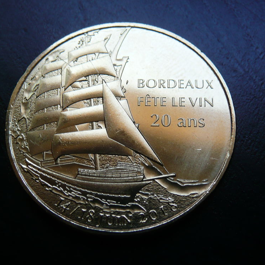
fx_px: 390
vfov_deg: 37.6
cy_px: 133
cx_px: 124
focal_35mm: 45
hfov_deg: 37.5
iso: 100
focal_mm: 5.2
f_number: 3.5
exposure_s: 1/60
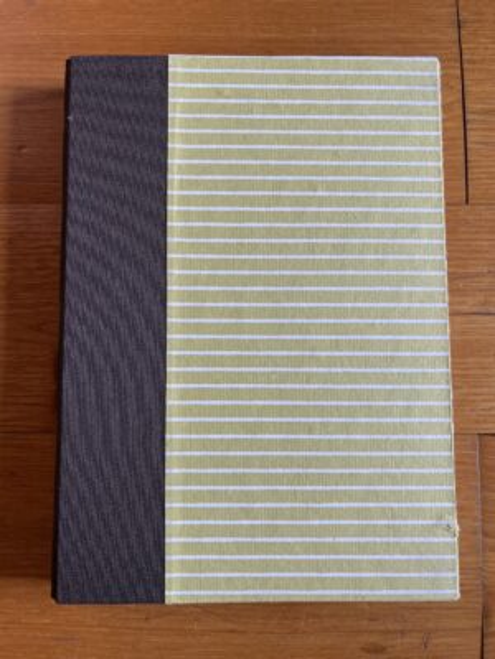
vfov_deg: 67.3
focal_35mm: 26
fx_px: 496
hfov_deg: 53.1
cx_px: 248
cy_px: 330
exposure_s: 1/121
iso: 100
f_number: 1.6
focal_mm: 5.1
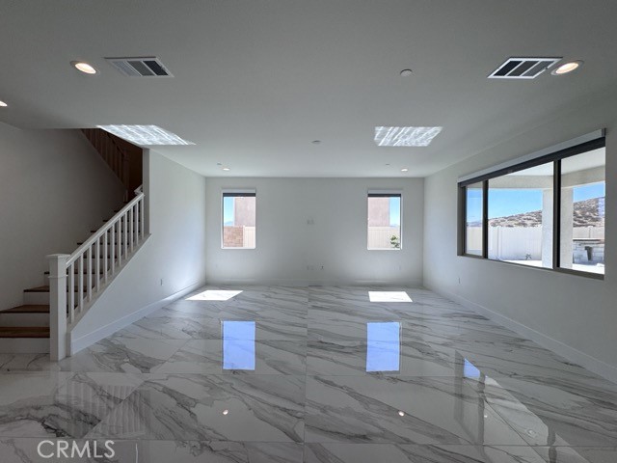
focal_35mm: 14
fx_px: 250
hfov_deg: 102.1
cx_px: 308
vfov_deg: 85.7
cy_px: 232
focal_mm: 2.22
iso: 40
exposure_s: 1/440
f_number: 2.2
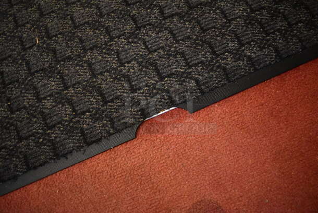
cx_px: 159
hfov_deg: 67.3
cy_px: 106
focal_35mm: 27
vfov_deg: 48.0
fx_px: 239
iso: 5600
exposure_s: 1/125
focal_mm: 18
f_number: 3.5
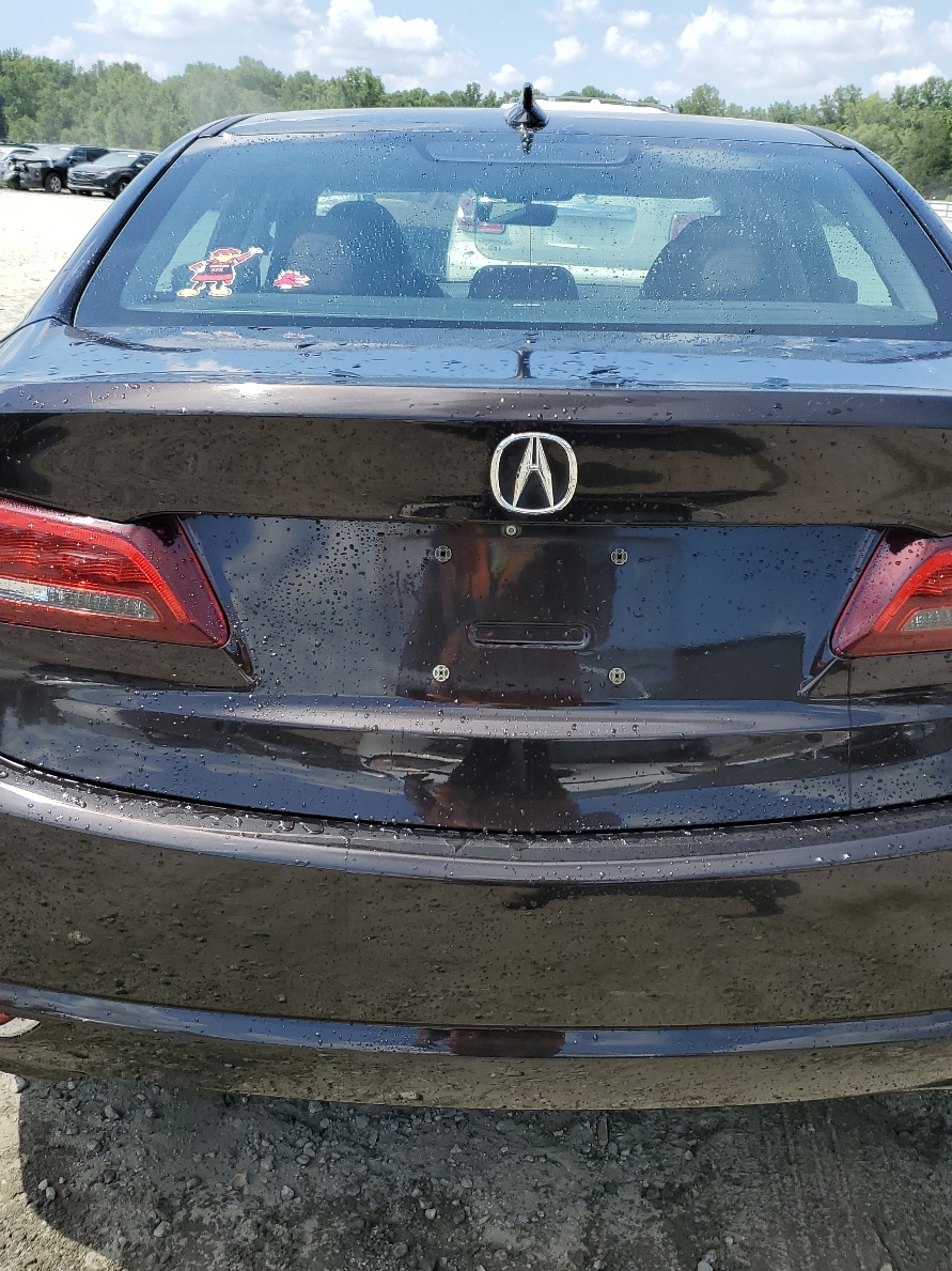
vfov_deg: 52.6
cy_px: 637
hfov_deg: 40.6
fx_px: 1284
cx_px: 520
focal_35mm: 35
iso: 50
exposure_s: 1/2500
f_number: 1.5
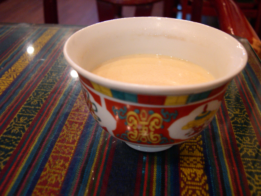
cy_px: 98
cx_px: 130
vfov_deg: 37.7
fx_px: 287
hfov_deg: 49.0
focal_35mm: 38
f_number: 2.8
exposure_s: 1/3.7
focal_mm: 8
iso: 400
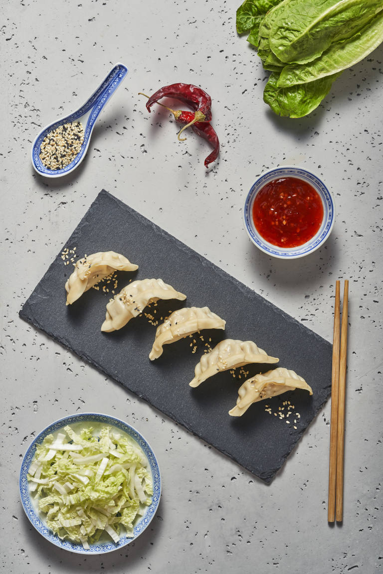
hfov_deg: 15.2
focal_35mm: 90
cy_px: 287
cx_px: 192
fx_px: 1436
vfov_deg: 22.6
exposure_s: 1/125
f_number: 8
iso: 100
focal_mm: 90
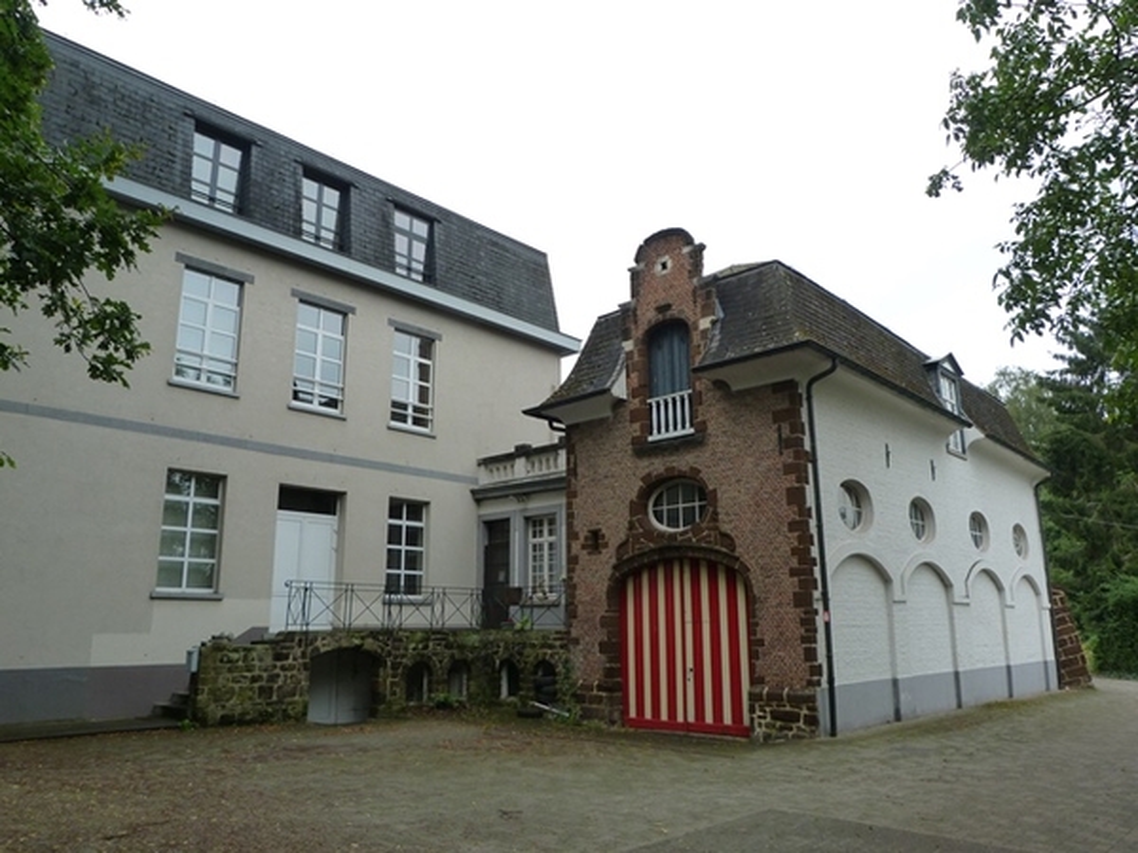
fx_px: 822
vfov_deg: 54.9
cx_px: 569
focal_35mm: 25
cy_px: 426
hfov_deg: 69.4
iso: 125
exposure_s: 1/125
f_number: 3.6
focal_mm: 4.5
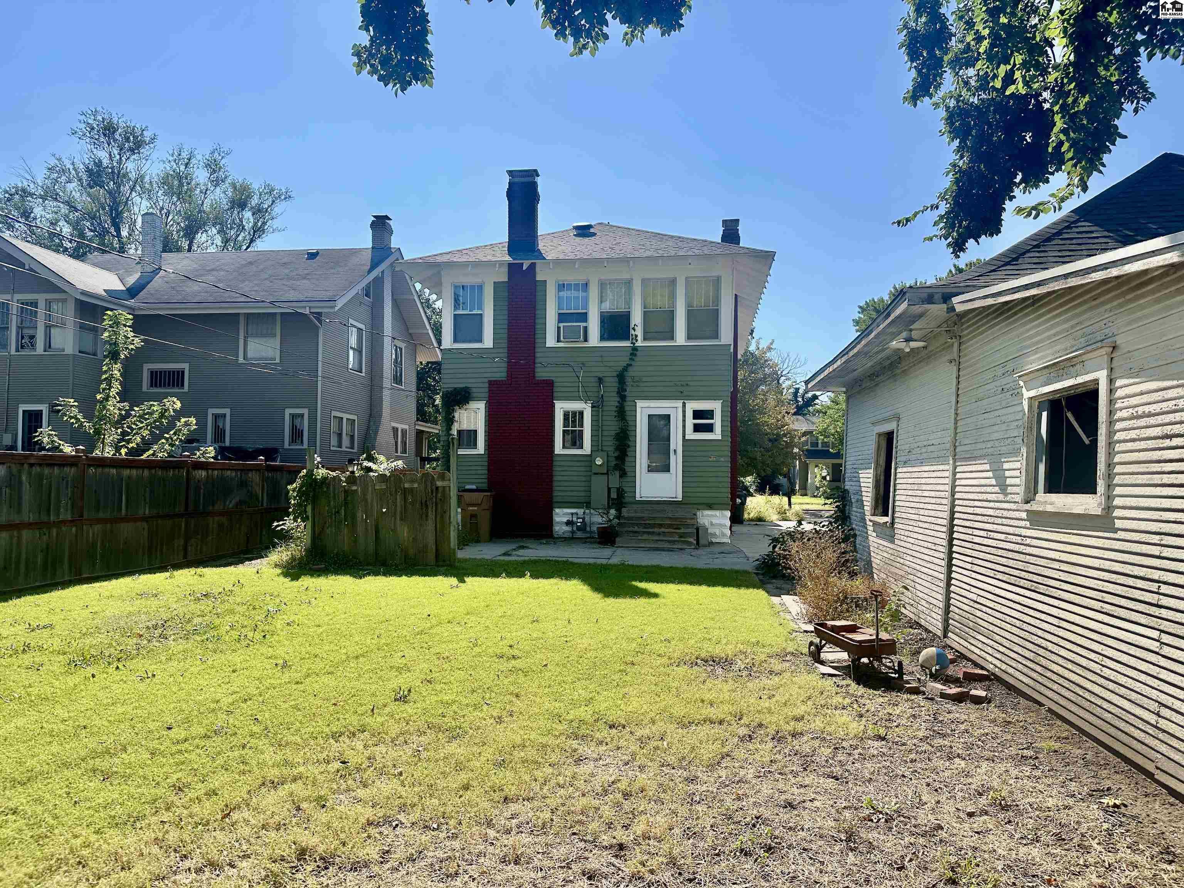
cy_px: 444
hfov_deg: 71.6
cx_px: 592
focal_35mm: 24
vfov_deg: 56.8
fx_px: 821
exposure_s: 1/5848
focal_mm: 6.86
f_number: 1.78
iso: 80
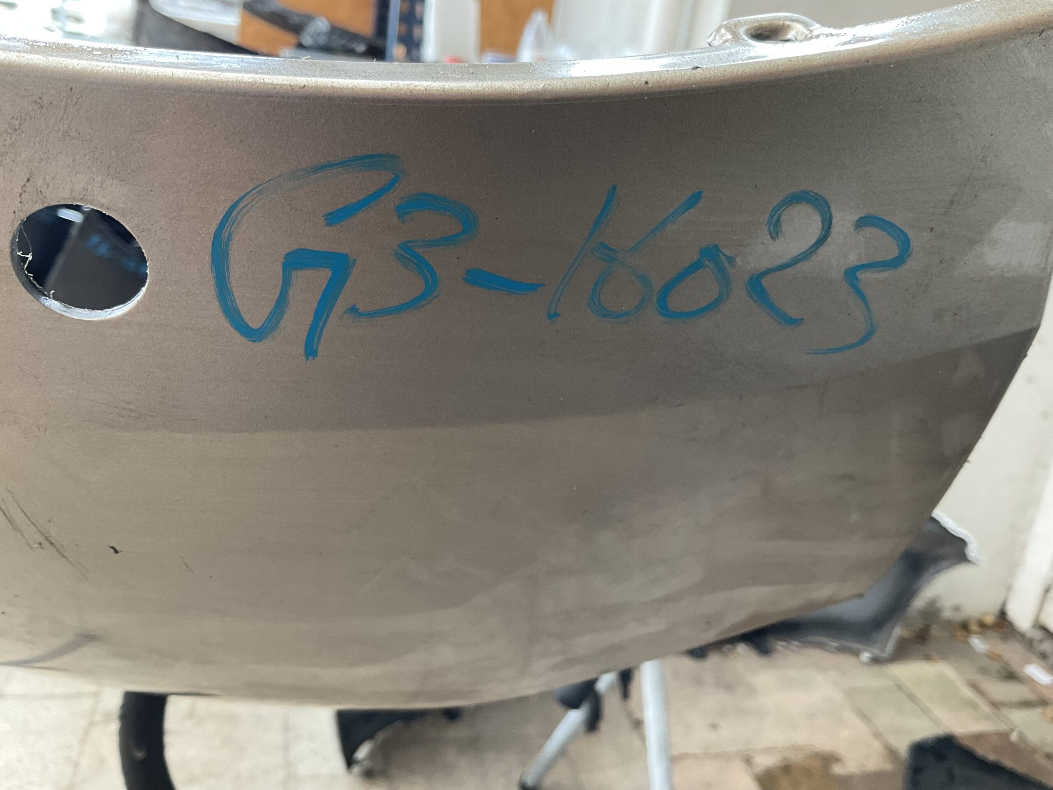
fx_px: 882
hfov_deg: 61.7
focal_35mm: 29
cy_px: 395
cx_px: 526
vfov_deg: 48.2
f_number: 1.8
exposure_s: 1/50
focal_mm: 3
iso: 50
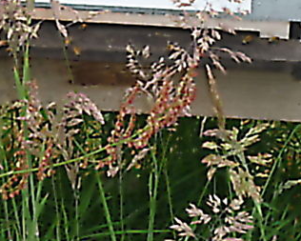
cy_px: 26
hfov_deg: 12.2
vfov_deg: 9.7
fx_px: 1408
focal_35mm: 158
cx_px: 90
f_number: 3.8
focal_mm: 10.6
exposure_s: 1/320
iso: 100
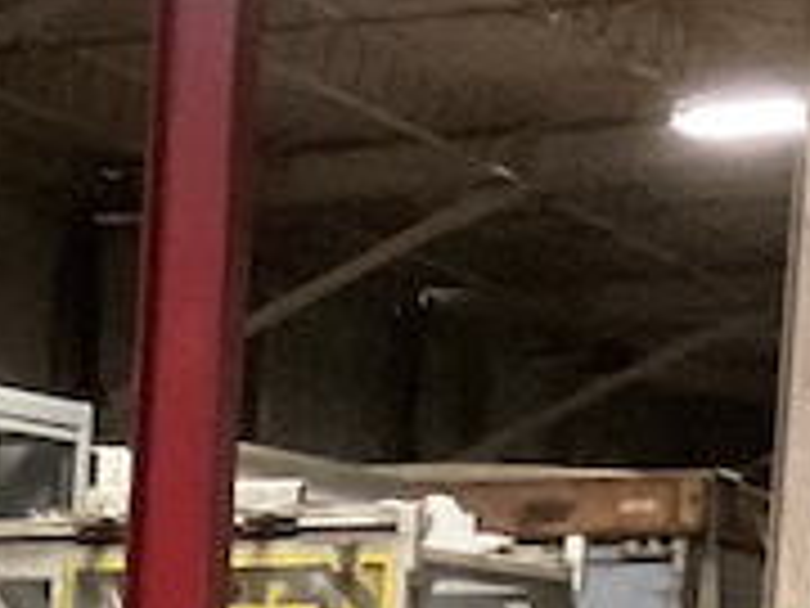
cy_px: 1311
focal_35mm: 165
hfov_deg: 10.3
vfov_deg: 8.4
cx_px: -1188
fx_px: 3861
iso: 500
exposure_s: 1/30
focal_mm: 3
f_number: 1.8
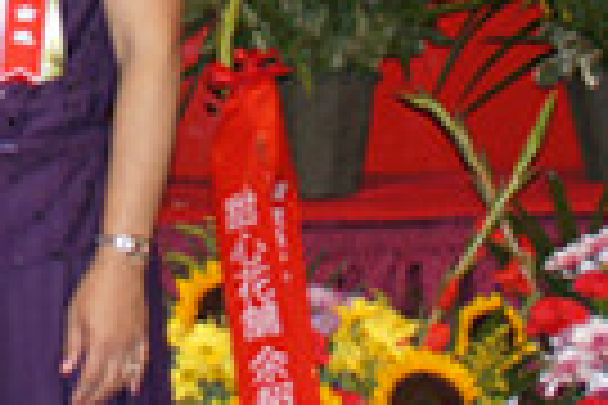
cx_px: -203
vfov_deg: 8.3
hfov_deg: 12.7
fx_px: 2634
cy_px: -436
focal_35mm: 156
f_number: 4
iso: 200
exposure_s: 1/40
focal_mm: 18
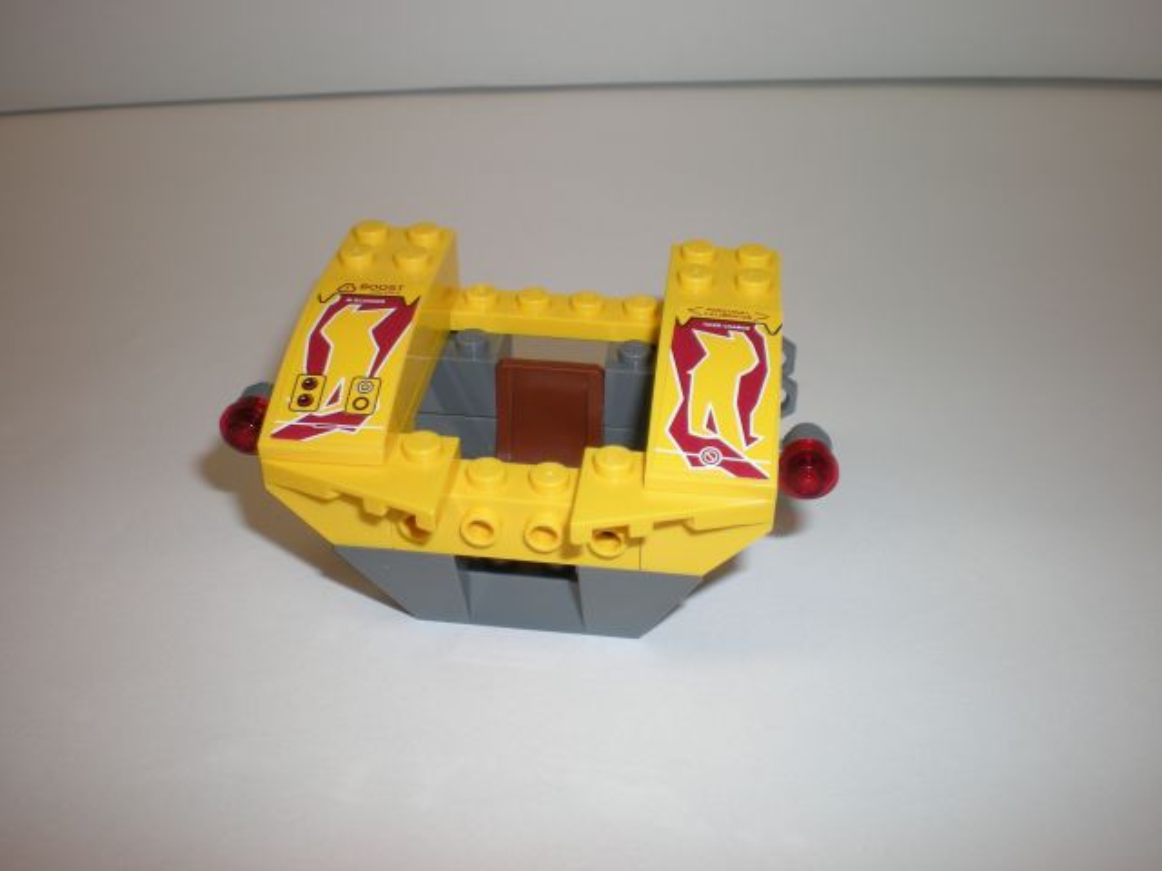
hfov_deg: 49.0
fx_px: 1276
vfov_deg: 37.7
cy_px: 436
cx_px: 581
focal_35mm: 38
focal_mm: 6.3
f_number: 4.6
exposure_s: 1/41.8
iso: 64
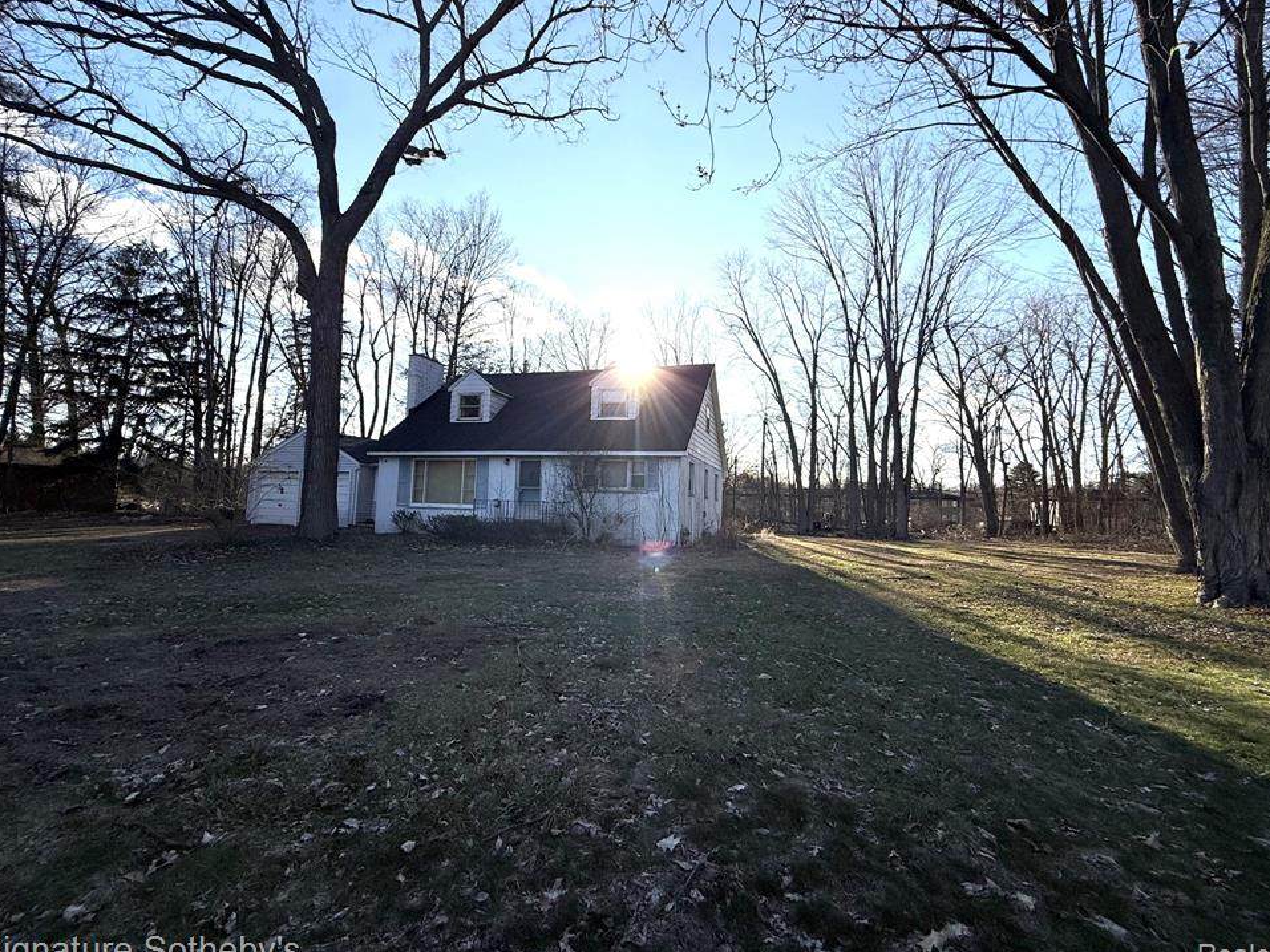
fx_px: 550
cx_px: 652
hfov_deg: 98.1
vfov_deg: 81.7
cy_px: 466
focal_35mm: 15
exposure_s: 1/2506
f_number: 2.2
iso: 50
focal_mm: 2.22
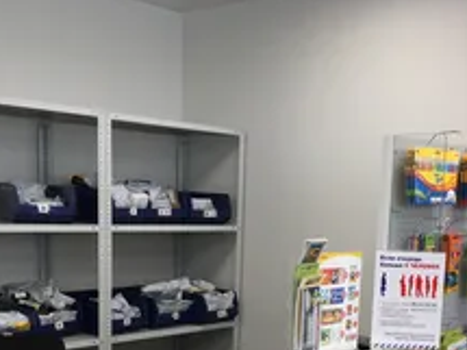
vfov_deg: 26.1
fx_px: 728
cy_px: 317
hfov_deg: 35.1
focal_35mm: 54
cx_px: 328
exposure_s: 1/100
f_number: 2.2
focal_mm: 4.15
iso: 32
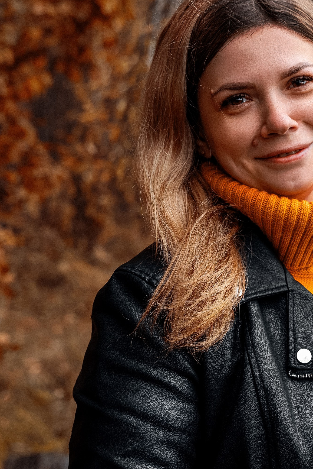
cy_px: 202
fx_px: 1009
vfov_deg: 26.2
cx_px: 270
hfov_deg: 17.4
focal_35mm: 77
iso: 320
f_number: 3.5
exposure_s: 1/100
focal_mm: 40.7
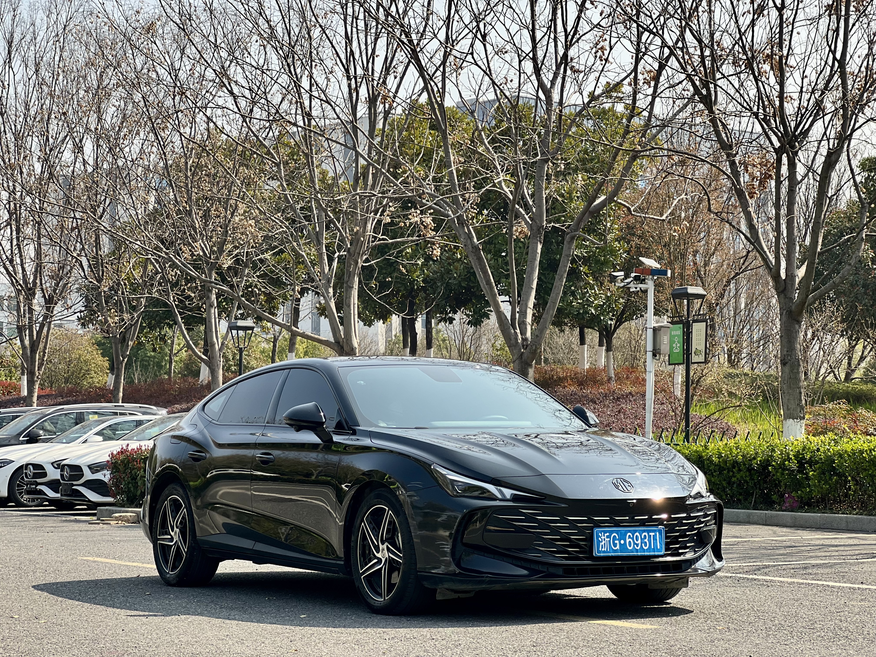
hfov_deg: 25.3
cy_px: 328
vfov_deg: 19.1
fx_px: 1949
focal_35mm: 77
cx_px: 438
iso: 25
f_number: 2.8
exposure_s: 1/282
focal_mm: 9
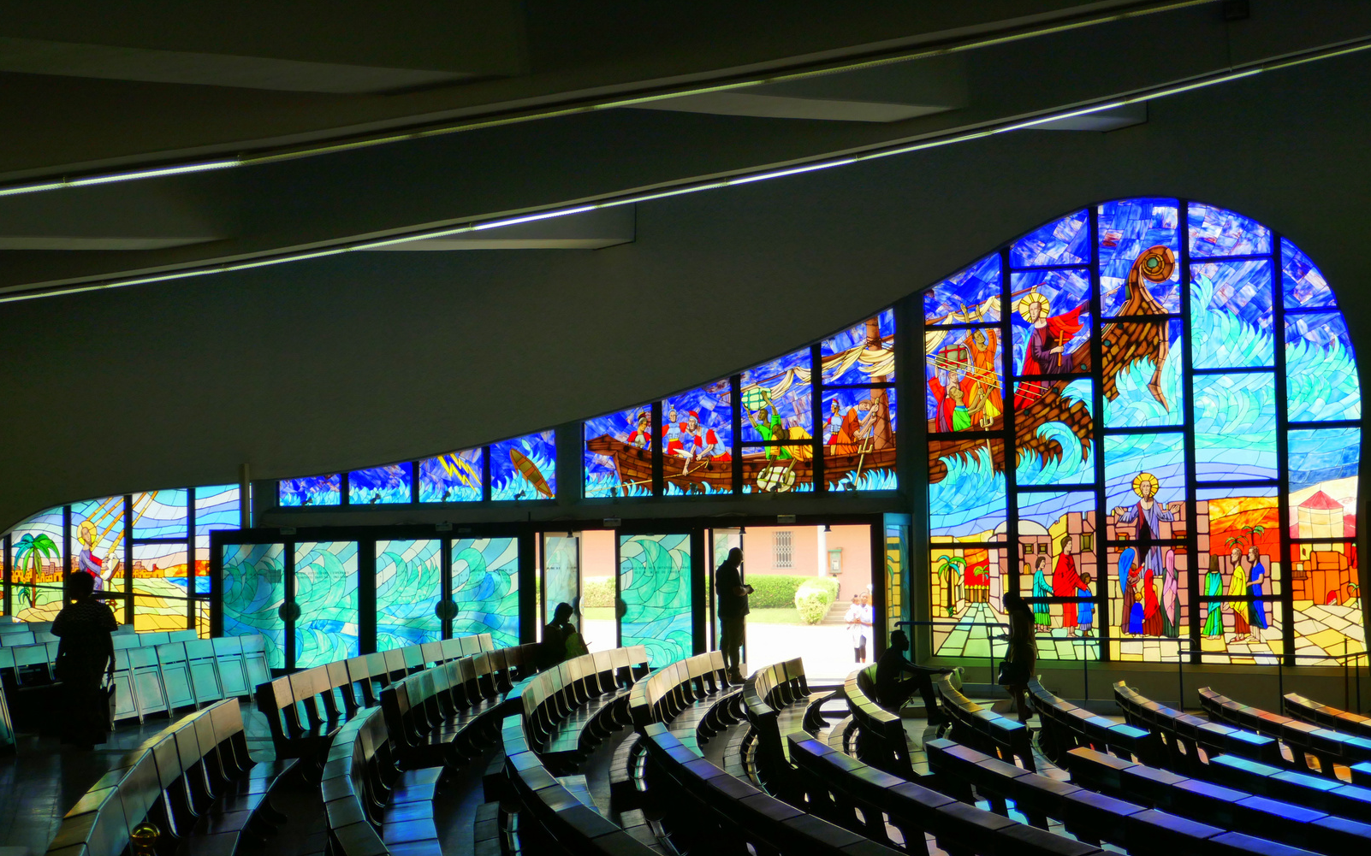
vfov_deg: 19.4
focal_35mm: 67
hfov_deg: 30.6
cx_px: 691
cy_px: 404
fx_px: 2503
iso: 200
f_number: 4.4
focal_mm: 23.7
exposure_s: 1/80
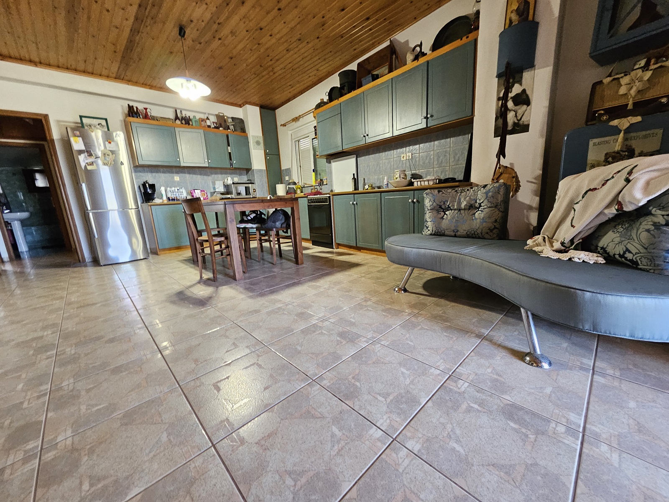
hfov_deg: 106.2
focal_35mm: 13
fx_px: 251
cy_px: 251
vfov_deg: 89.9
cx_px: 334
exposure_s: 1/33
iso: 400
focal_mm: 1.74
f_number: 2.2
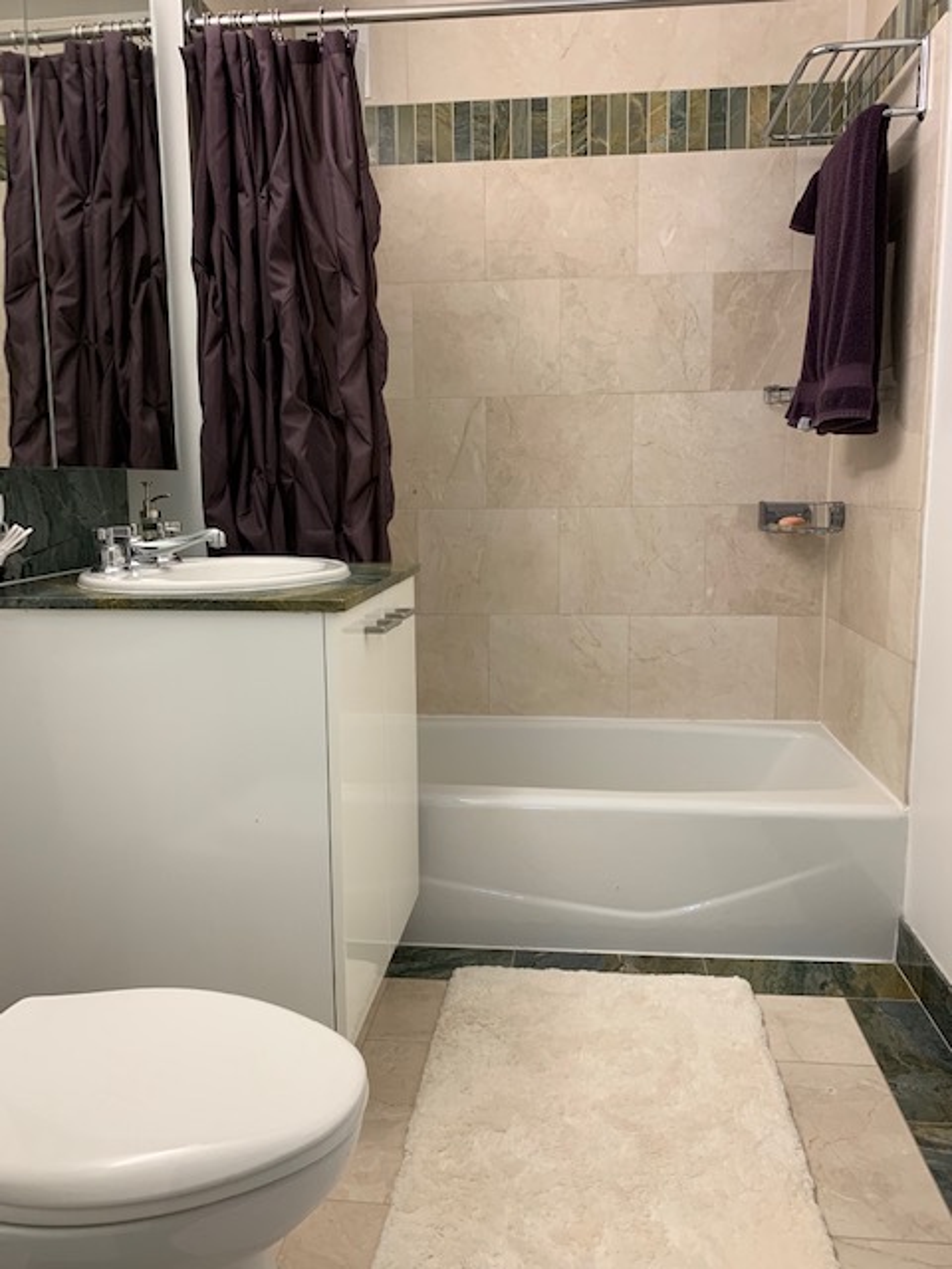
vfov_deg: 67.3
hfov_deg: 53.1
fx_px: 953
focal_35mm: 26
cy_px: 634
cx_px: 476
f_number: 1.8
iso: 80
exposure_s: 1/60
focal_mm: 4.25
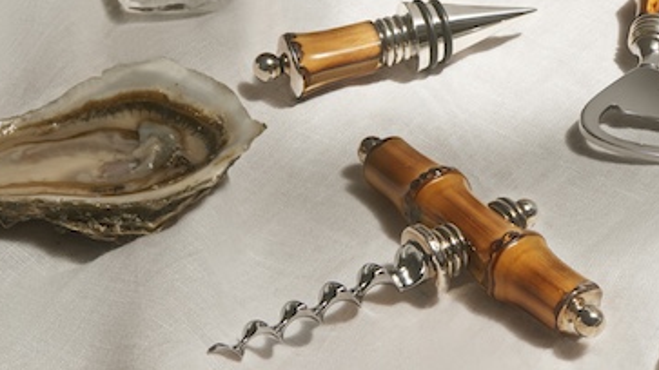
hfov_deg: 11.8
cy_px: 125
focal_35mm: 182
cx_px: 401
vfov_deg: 6.7
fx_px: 3180
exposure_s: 1/15
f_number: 11
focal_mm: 105
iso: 400
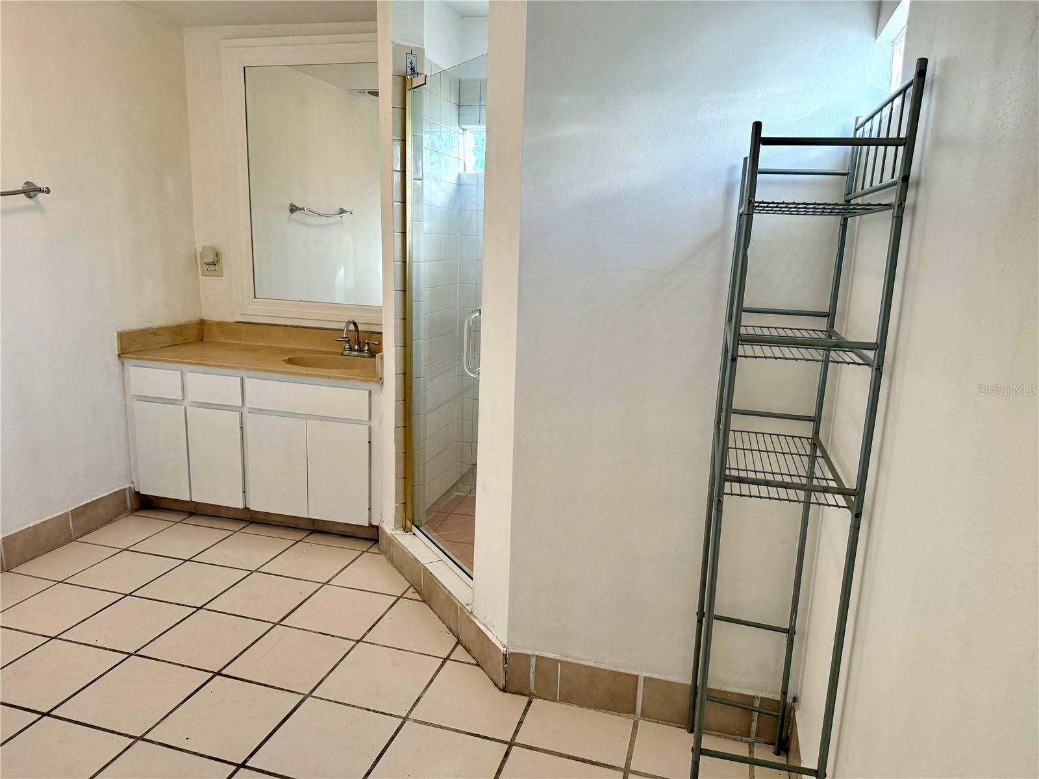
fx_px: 720
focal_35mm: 24
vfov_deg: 56.8
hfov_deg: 71.6
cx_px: 520
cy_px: 390
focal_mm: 6.76
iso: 200
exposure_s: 1/234
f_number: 1.78
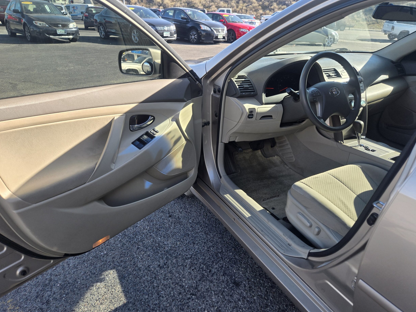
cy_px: 161
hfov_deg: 71.6
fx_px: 288
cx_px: 205
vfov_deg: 56.8
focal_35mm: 24
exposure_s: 1/1391
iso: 80
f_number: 1.8
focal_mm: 5.4
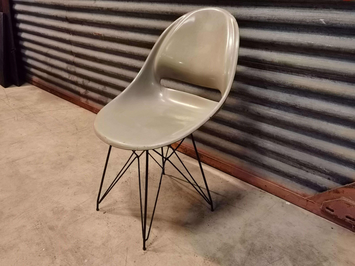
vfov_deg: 48.2
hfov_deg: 61.7
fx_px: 297
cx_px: 178
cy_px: 133
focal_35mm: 29
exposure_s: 1/25
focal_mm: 6.71
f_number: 1.9
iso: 640
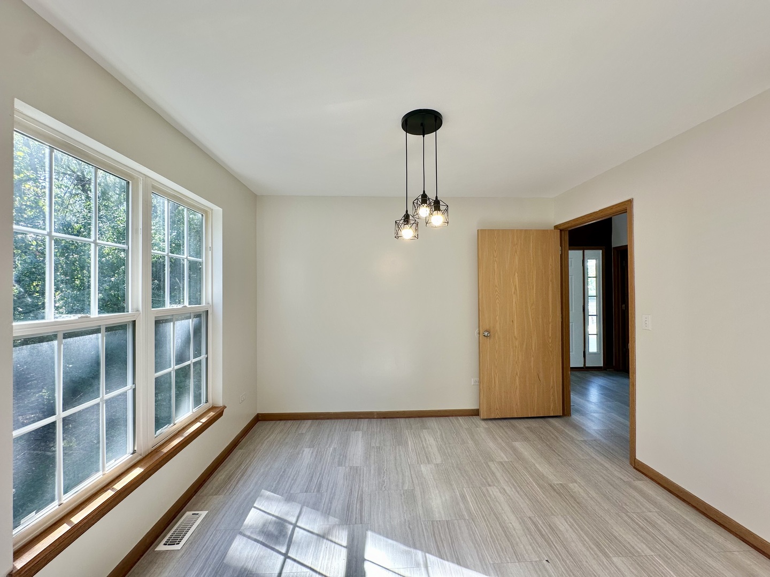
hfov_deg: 102.1
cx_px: 385
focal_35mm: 14
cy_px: 288
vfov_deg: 85.7
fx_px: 311
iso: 64
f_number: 2.2
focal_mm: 2.22
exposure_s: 1/120
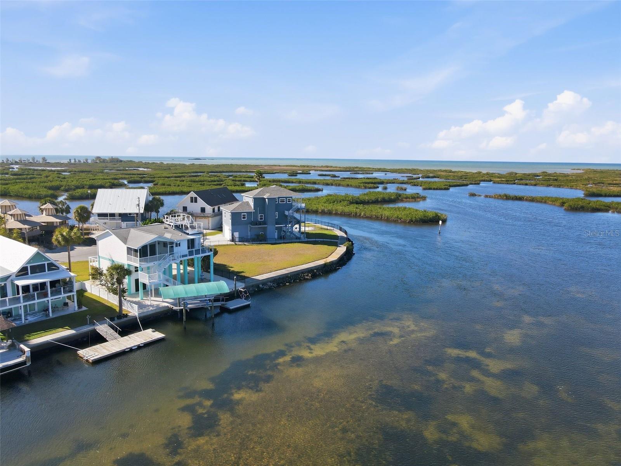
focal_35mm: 24
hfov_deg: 71.6
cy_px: 233
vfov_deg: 56.8
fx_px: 431
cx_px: 310
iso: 100
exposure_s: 1/160
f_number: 2.8
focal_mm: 4.5
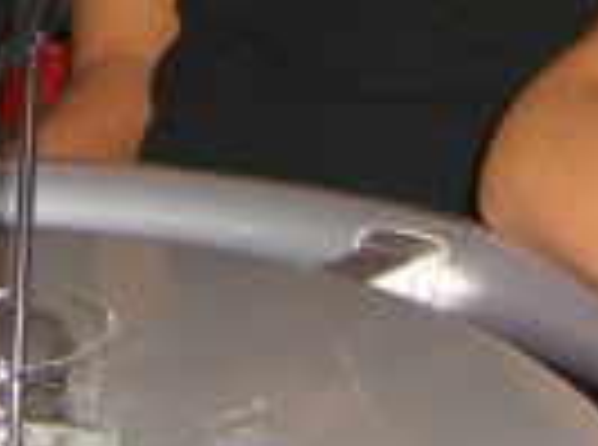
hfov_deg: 11.5
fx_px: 2963
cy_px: -432
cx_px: 486
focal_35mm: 172
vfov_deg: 8.2
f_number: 2.8
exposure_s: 1/60
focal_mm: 7.9
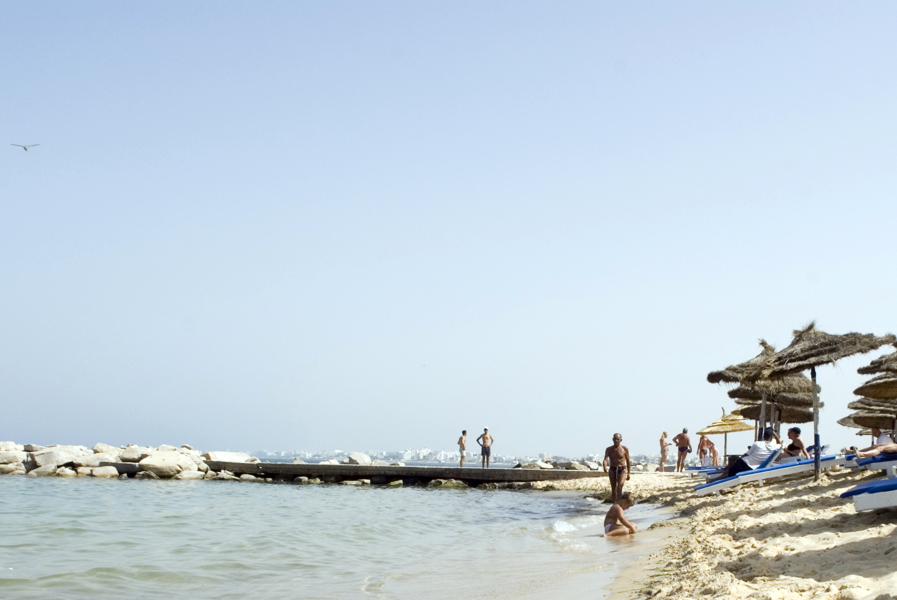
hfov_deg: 44.3
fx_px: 1094
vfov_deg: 29.7
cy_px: 513
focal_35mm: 44
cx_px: 540
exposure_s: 1/200
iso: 100
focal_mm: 17
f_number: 11
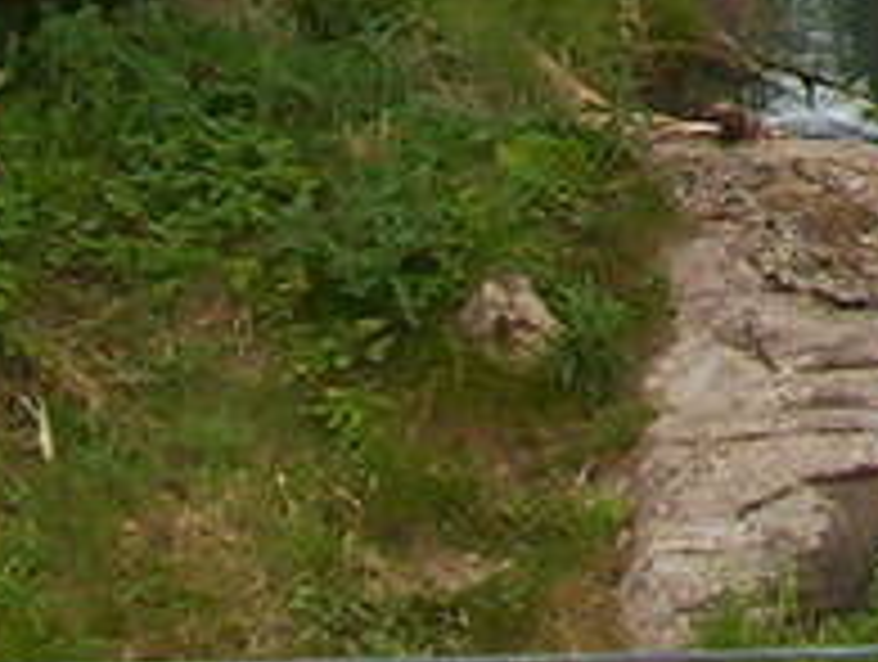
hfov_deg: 5.6
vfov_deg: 4.2
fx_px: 8818
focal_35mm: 347
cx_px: 1806
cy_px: -894
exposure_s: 1/317
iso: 100
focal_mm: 8.74
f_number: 6.16
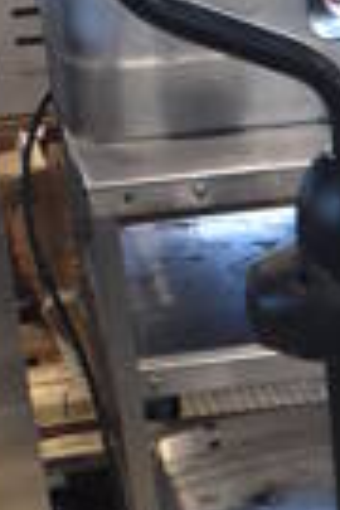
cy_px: 992
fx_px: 2592
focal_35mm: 183
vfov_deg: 10.4
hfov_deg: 7.0
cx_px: 884
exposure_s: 1/125
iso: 1400
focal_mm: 18
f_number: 3.5
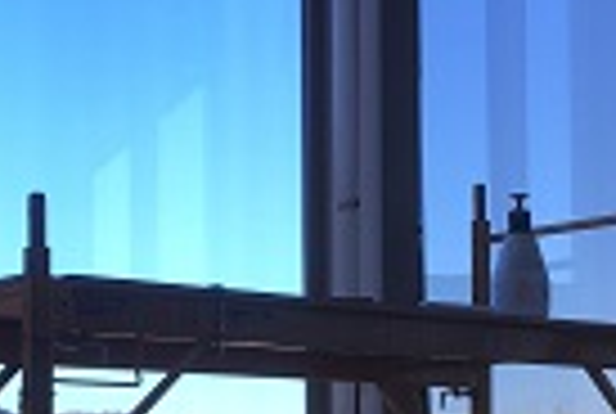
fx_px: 1732
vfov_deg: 13.5
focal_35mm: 101
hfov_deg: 19.8
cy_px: 367
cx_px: 76
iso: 32
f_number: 2.2
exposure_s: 1/120
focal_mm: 4.15
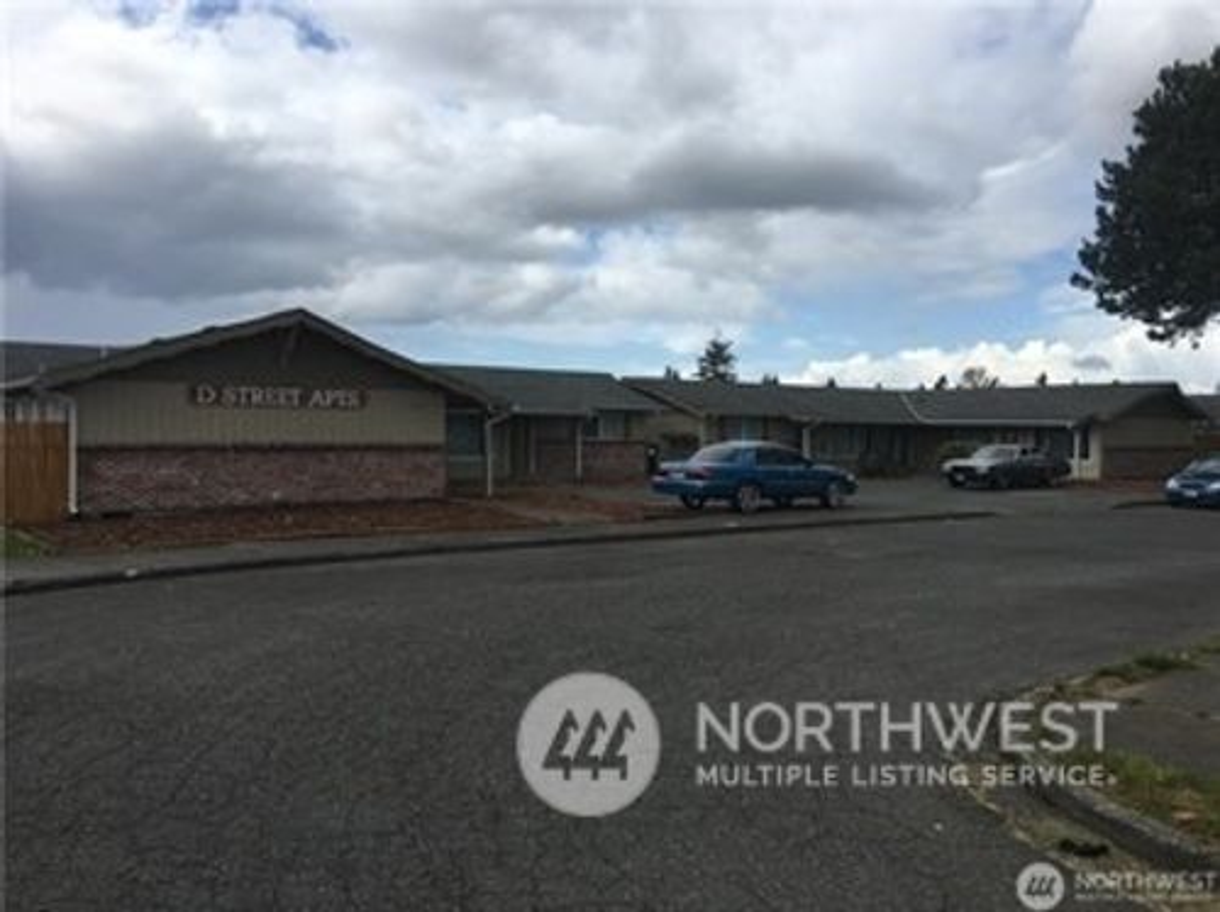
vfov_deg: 48.2
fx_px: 1021
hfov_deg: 61.7
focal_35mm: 29
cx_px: 610
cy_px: 456
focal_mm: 4.15
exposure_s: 1/1570
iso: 25
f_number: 2.2
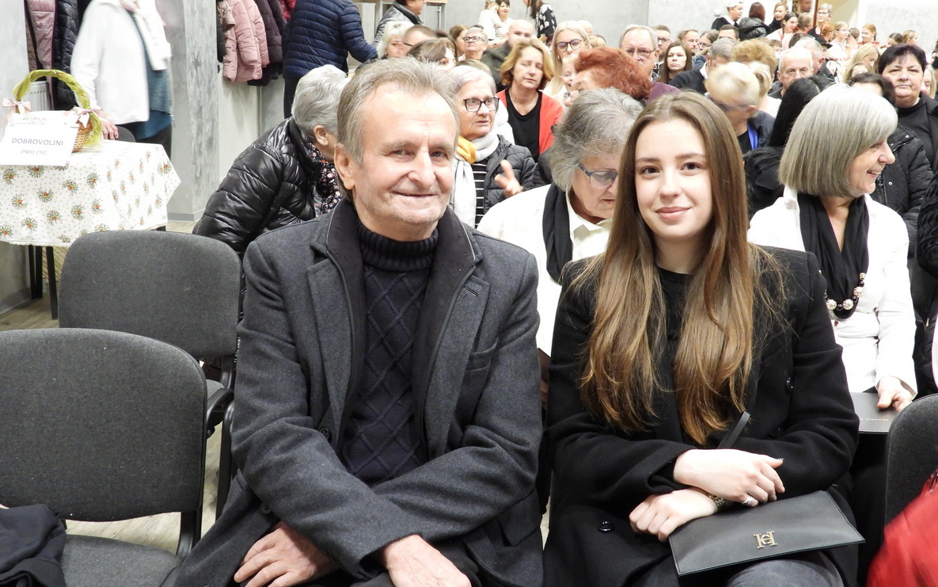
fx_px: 1125
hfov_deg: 45.3
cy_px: 322
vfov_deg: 29.2
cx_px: 466
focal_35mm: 44
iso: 640
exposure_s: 1/8
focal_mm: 7.4
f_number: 3.2
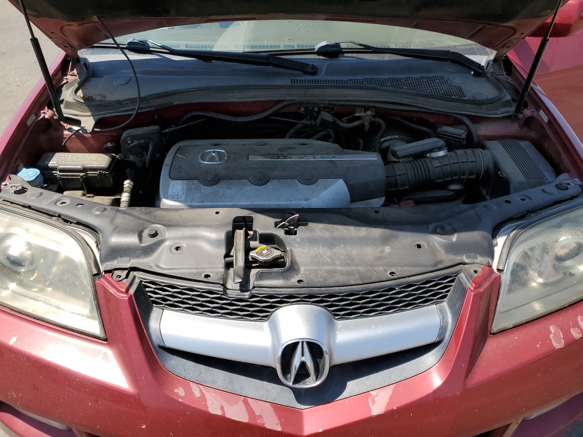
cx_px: 292
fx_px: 438
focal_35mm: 26
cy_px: 218
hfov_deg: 67.3
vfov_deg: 53.1
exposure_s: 1/2500
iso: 50
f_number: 1.5
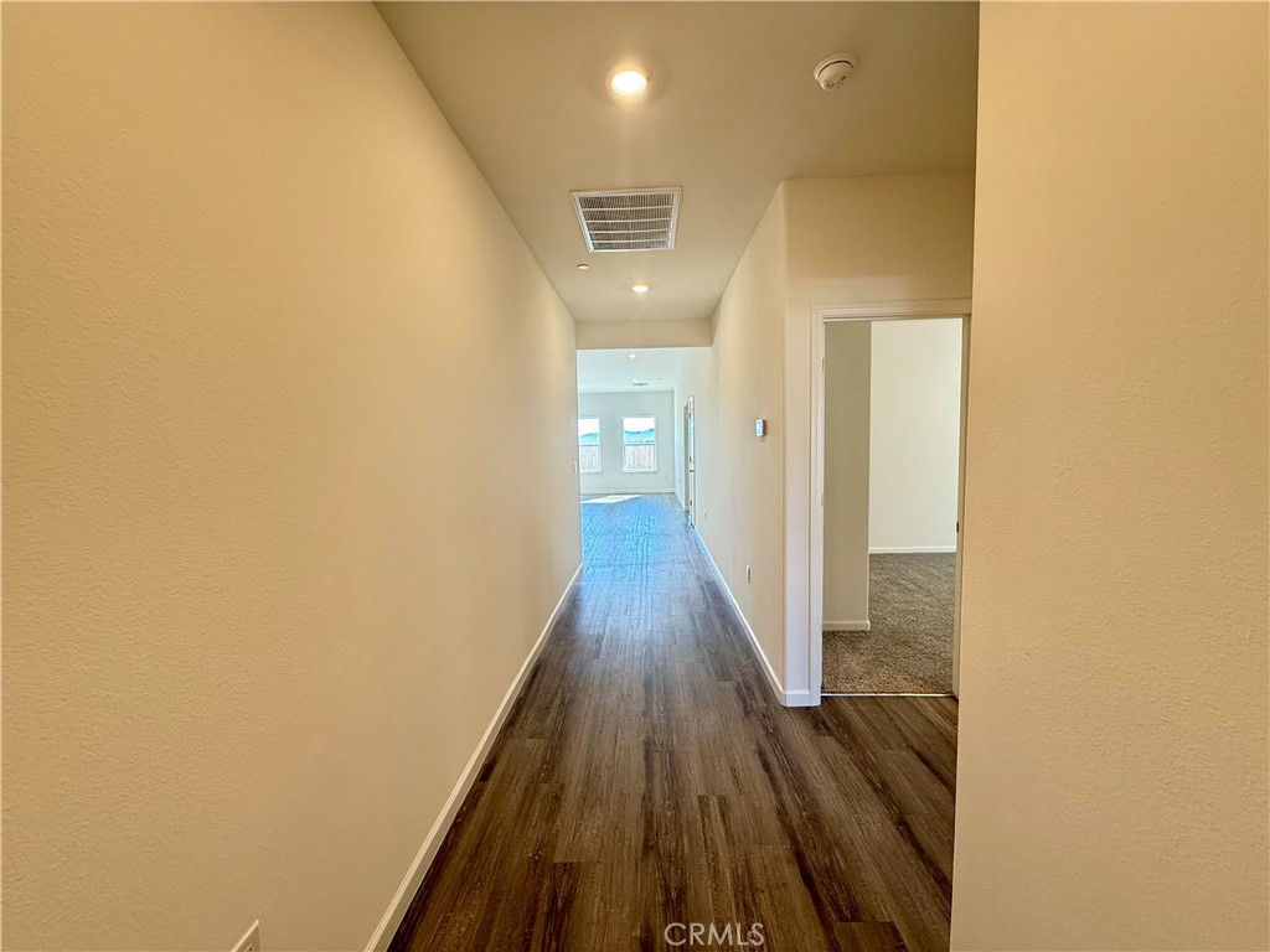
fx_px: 514
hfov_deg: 102.1
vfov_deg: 85.7
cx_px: 635
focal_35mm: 14
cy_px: 476
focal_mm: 2.22
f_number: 2.2
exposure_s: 1/120
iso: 250
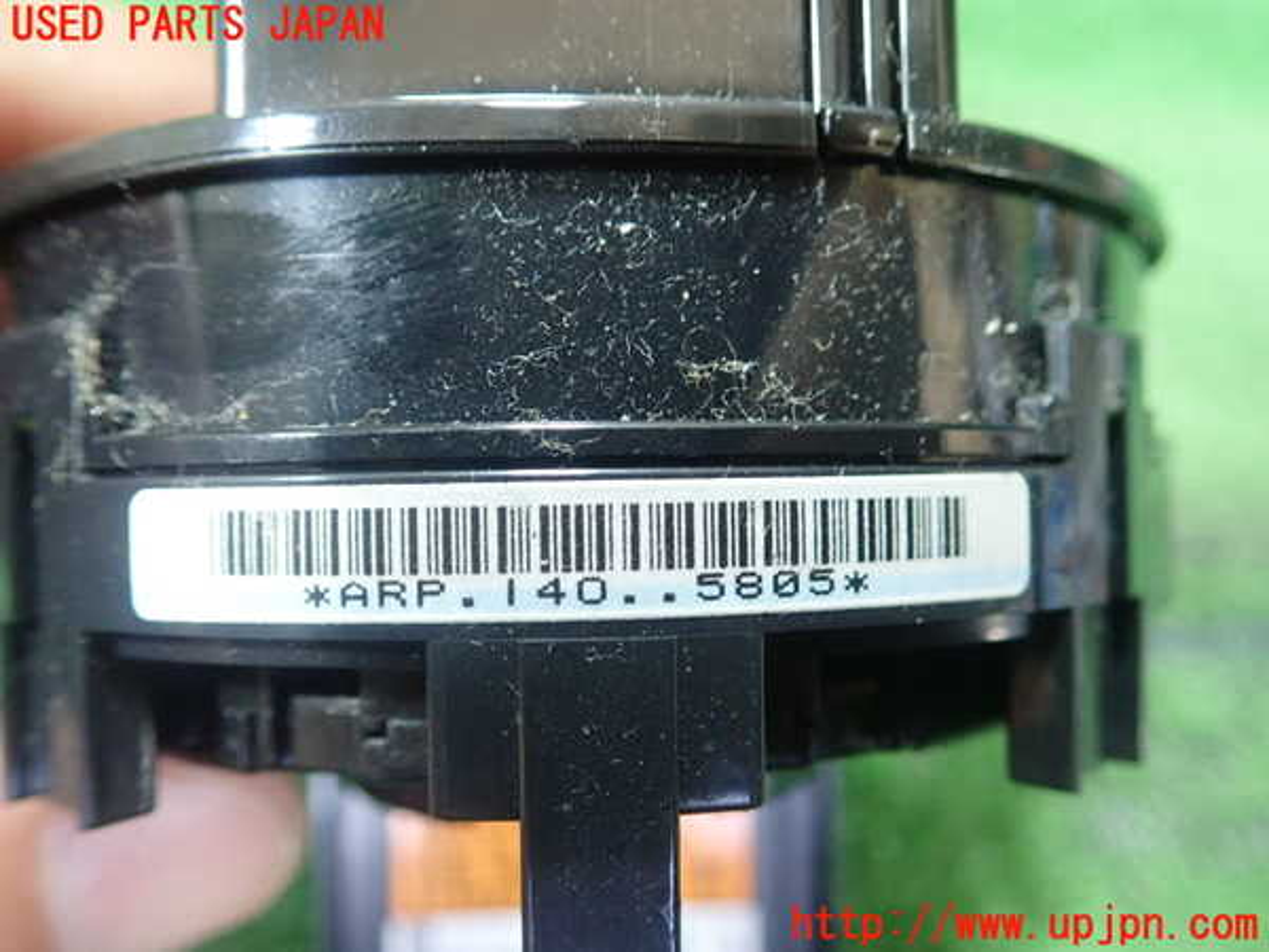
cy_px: 476
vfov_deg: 46.8
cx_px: 634
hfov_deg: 60.0
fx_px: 1100
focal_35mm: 30
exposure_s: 1/80
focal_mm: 5.5
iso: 800
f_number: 2.3
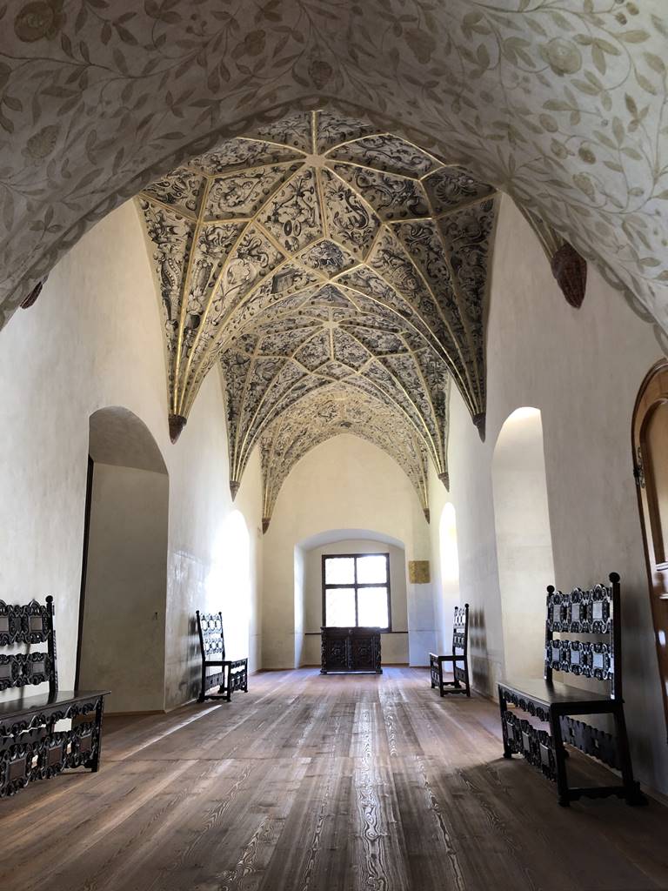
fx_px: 720
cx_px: 334
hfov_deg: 49.7
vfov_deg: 63.4
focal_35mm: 28
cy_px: 446
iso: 40
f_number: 1.8
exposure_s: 1/17
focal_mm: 3.99
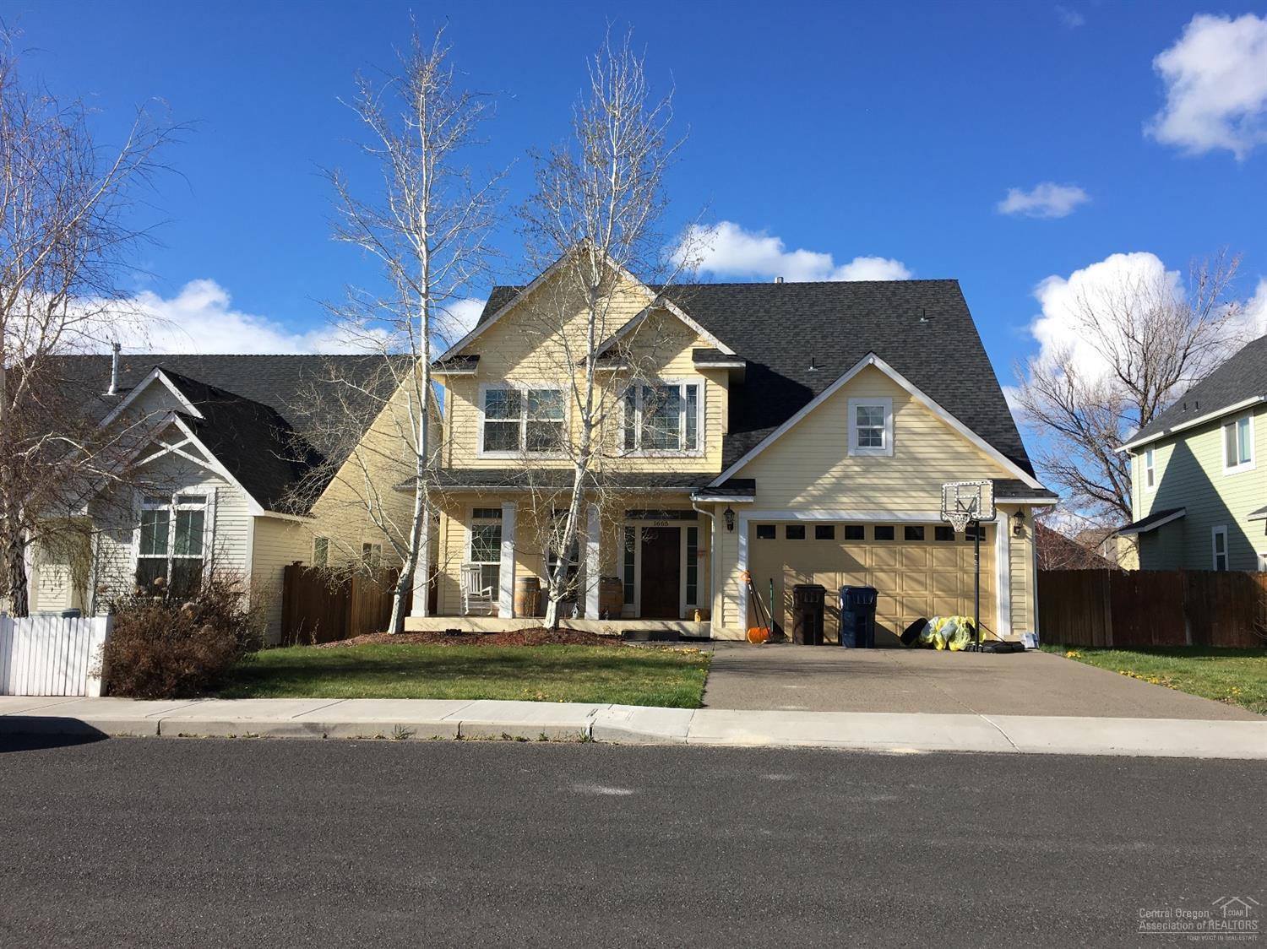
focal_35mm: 29
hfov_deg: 61.7
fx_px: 1061
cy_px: 474
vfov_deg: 48.2
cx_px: 634
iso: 25
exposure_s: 1/1326
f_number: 2.2
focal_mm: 4.15
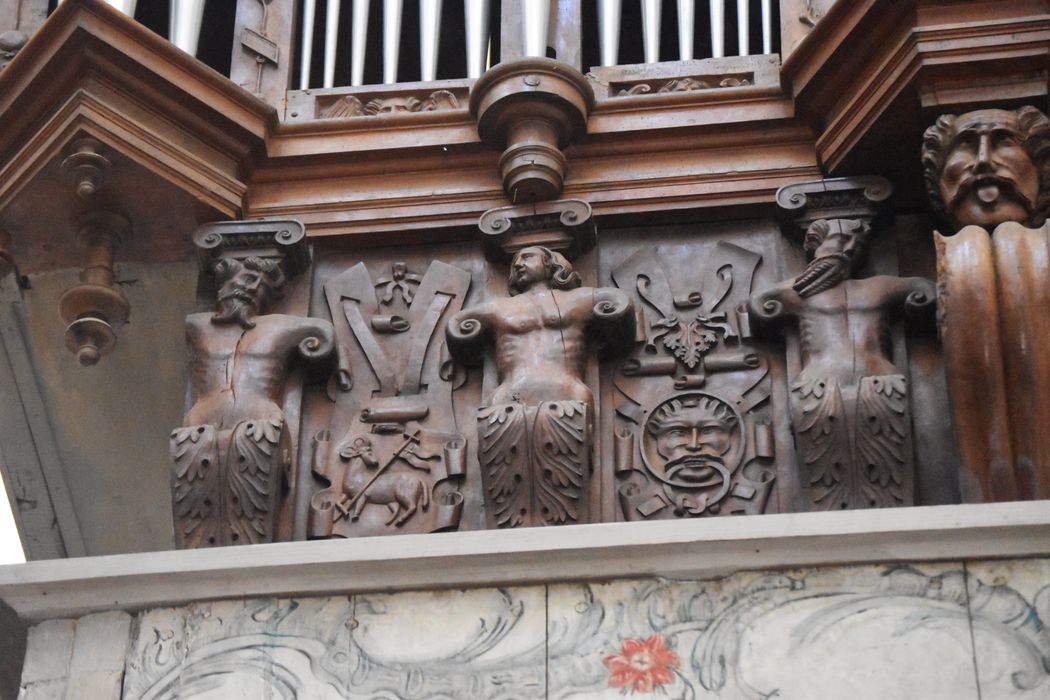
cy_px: 350
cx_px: 525
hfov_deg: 16.1
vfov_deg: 10.8
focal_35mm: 128
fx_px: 3718
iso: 12800
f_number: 4.5
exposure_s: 1/60
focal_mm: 85
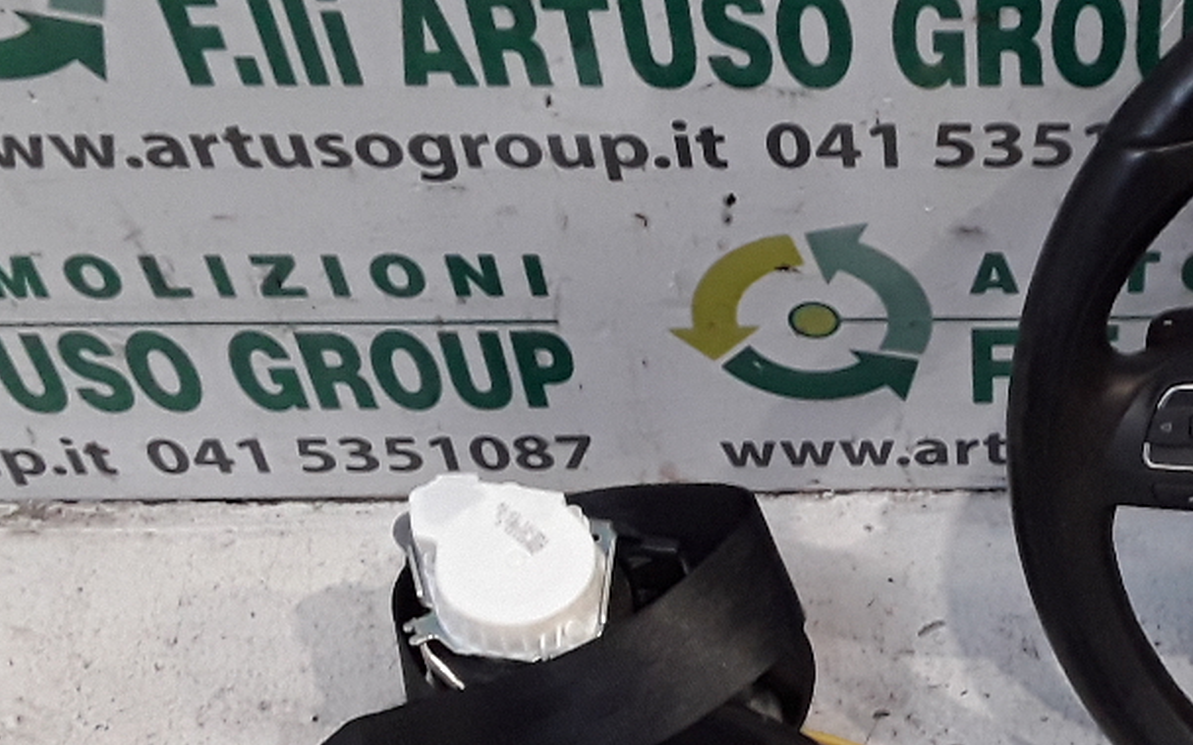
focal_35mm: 78
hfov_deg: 25.6
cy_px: 660
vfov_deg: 16.5
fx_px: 2535
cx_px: 1079
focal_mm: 3.3
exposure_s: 1/33
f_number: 2.2
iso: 341
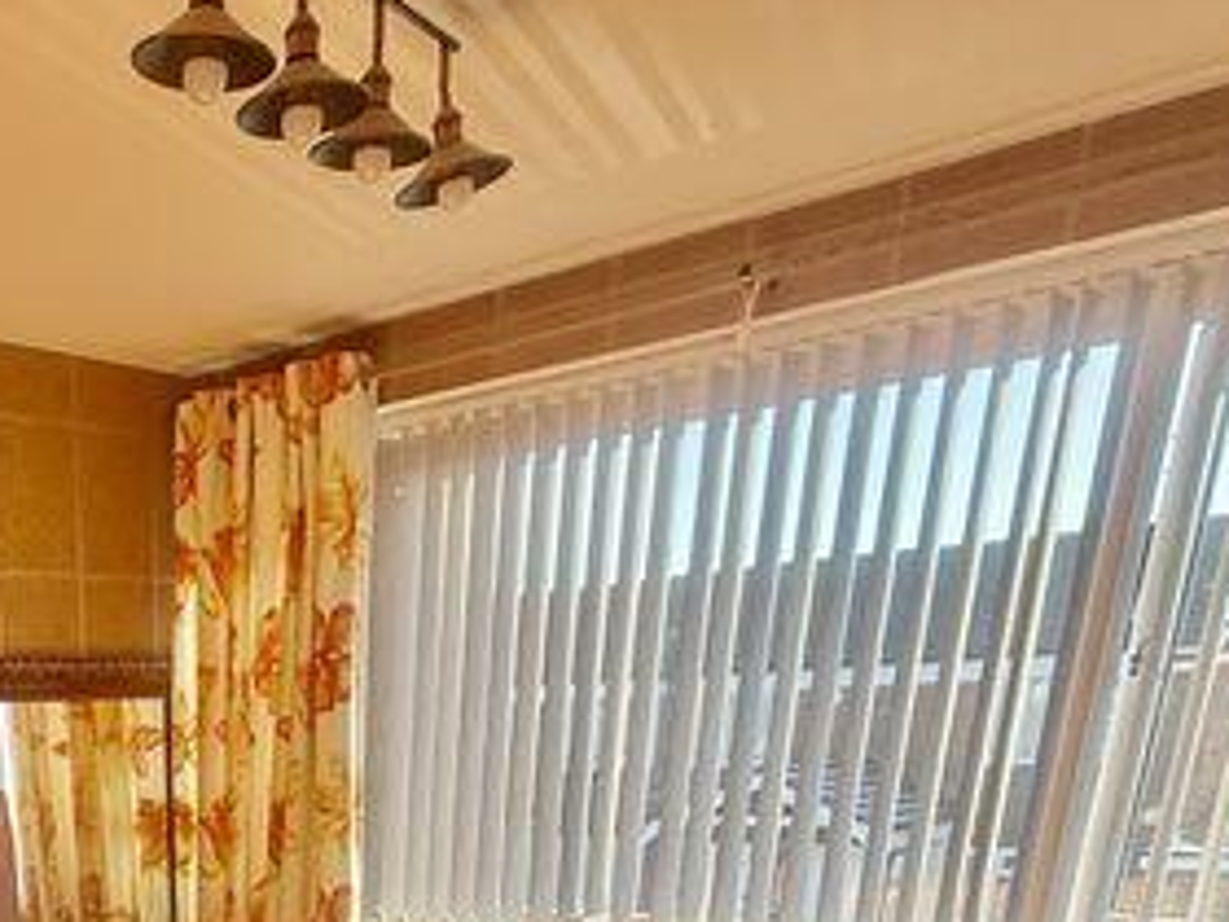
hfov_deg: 42.5
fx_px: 1420
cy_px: 1300
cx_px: 97
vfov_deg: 27.6
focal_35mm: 40
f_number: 2.2
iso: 50
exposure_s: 1/479
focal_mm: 2.22
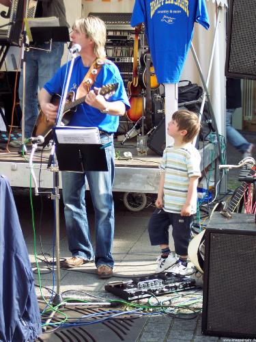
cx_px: 128
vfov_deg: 21.5
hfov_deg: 16.2
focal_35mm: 91
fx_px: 897
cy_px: 171
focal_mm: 18.7
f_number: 4.1
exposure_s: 1/90
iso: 100
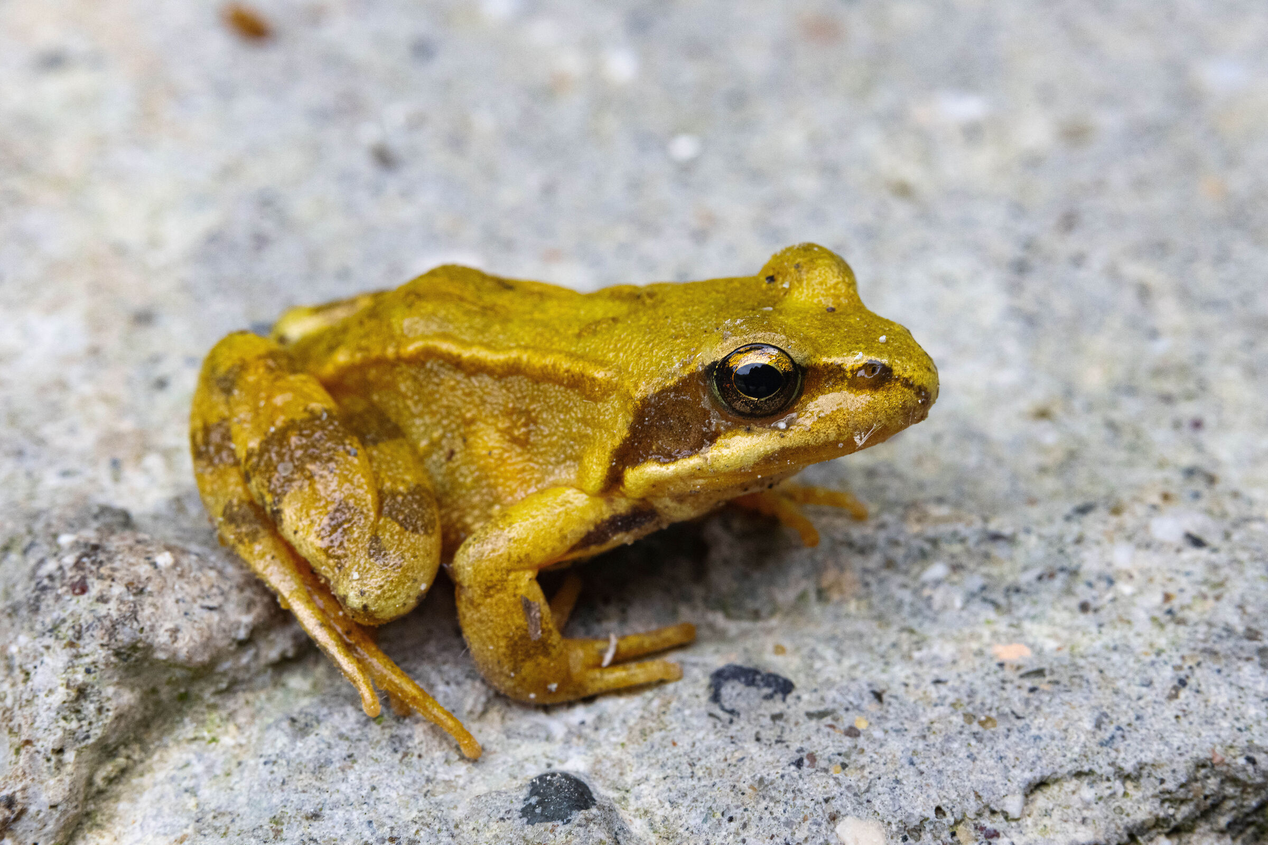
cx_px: 634
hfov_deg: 48.5
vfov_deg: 33.4
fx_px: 1409
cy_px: 422
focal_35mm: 40
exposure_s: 1/80
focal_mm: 40
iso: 3200
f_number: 14
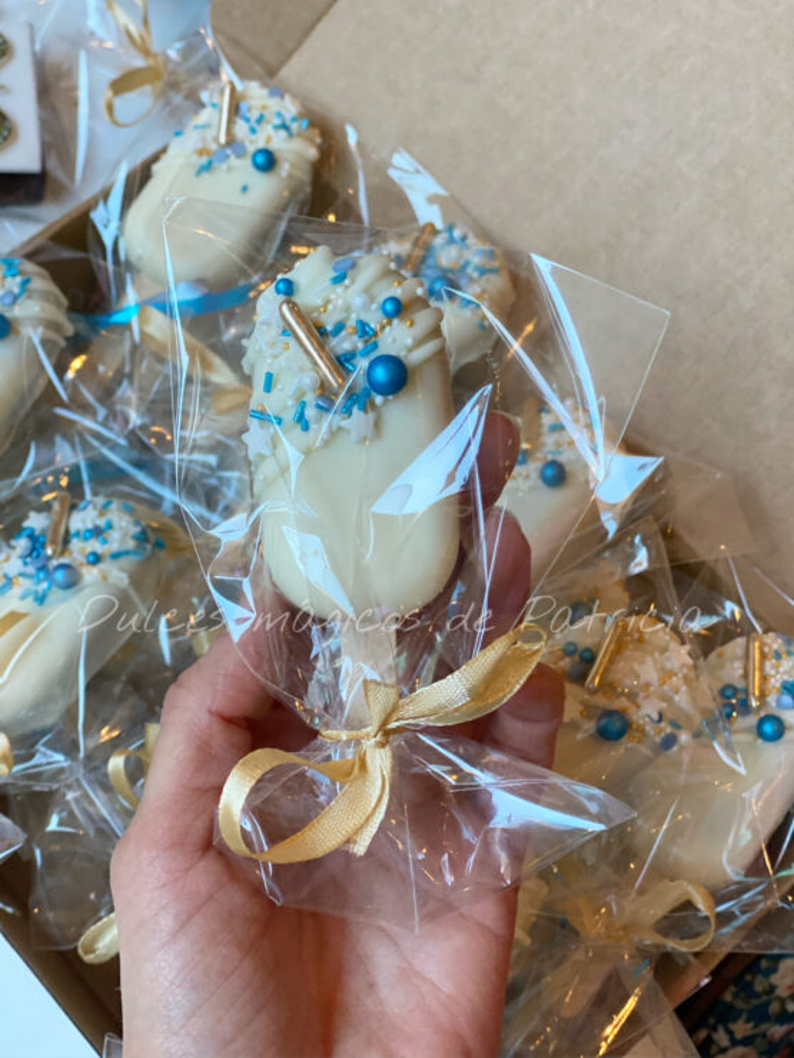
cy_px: 529
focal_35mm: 52
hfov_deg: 28.0
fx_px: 1590
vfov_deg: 36.8
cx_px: 397
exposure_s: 1/100
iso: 200
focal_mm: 6
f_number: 2
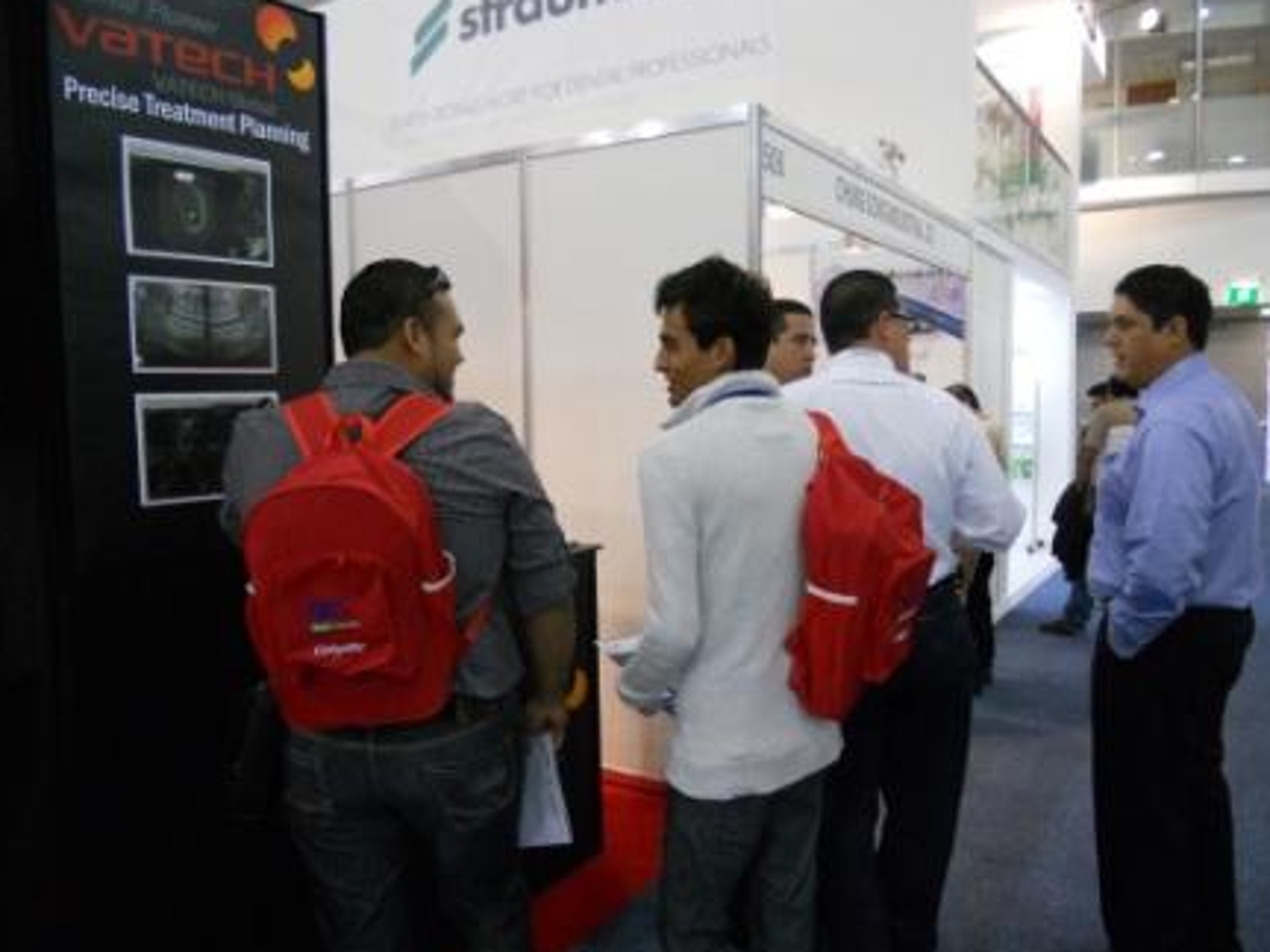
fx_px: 1027
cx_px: 644
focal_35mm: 28
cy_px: 479
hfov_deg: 63.4
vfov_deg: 49.7
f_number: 3.2
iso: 400
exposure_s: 1/50
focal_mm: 4.9
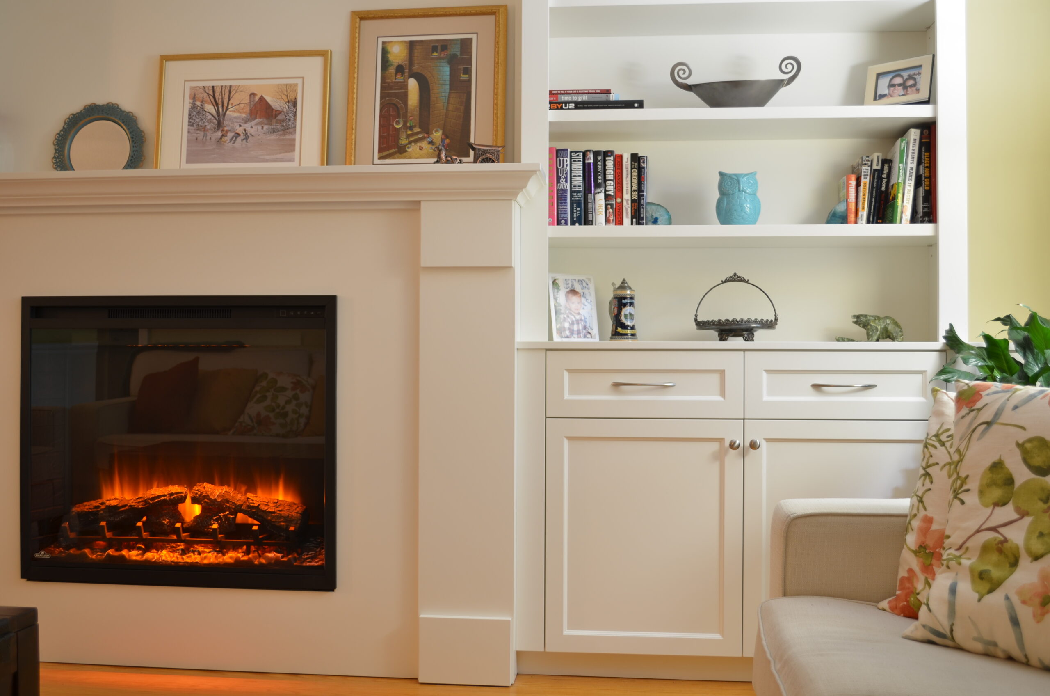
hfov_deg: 53.2
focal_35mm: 36
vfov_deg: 36.7
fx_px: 1048
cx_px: 525
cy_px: 348
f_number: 4
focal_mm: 24
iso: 100
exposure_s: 1/1.6
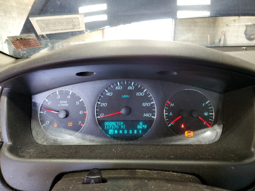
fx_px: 192
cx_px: 128
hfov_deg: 67.3
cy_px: 96
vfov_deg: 53.1
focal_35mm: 26
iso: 147
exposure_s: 1/60.2
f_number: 1.5
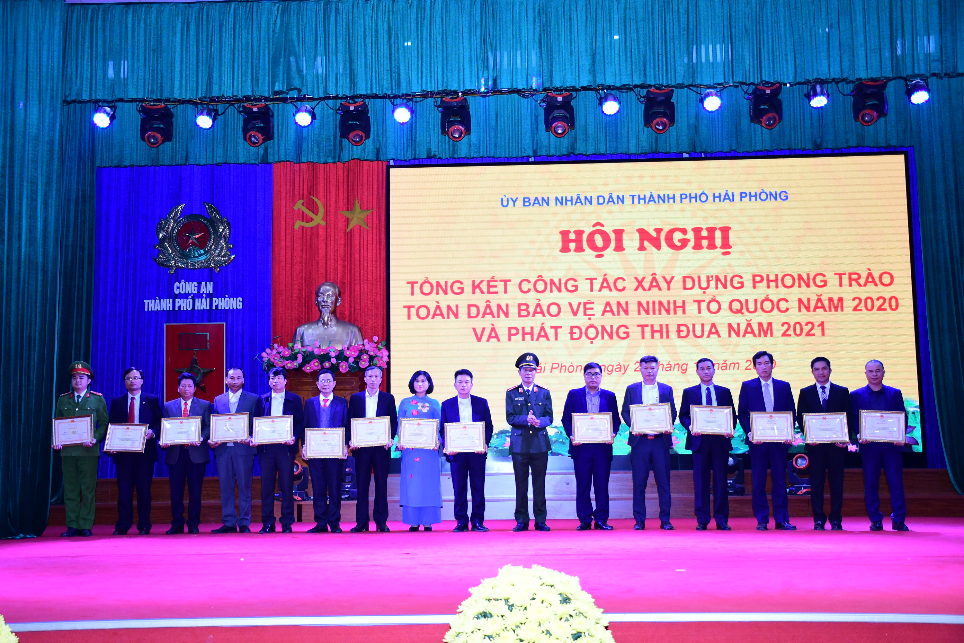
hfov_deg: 49.6
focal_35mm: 39
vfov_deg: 34.2
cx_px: 482
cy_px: 322
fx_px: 1044
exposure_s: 1/200
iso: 1250
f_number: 4.5
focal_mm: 26
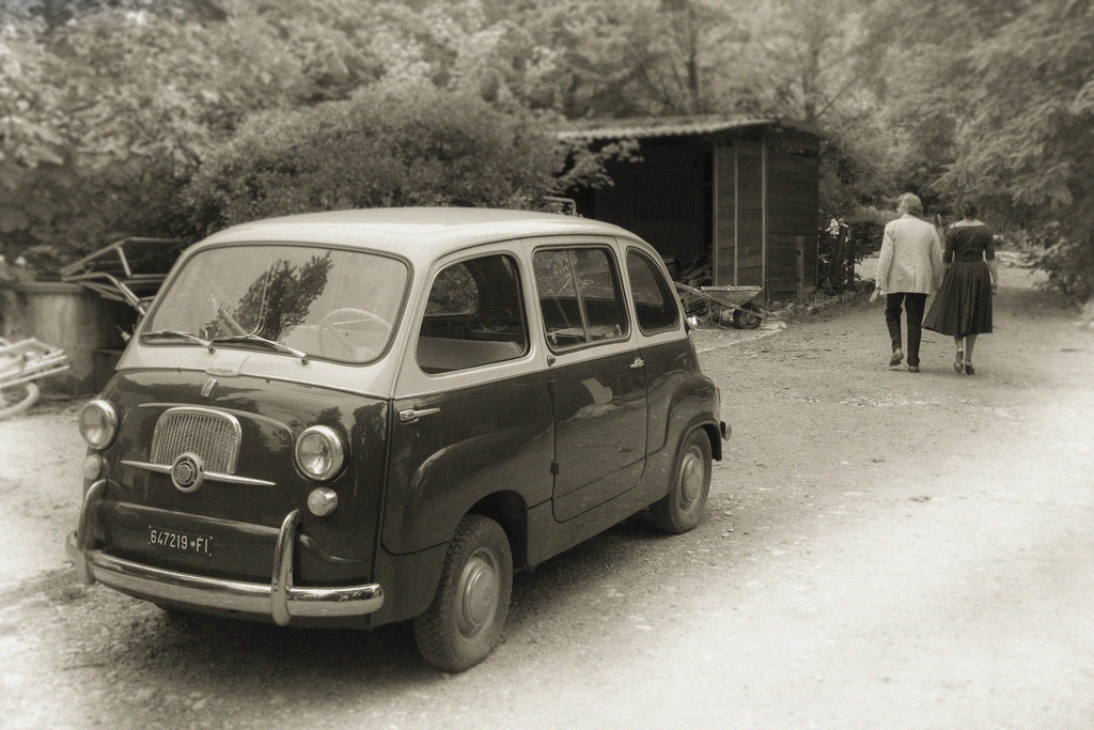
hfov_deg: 49.5
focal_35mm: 39
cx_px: 547
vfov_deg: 34.2
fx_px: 1185
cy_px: 365
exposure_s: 1/60
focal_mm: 26
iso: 200
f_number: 9
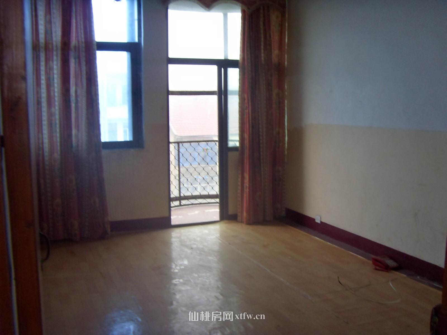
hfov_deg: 47.9
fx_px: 504
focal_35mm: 39
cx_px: 224
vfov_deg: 36.8
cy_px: 168
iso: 200
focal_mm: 6.6
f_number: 3.5
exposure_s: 1/8
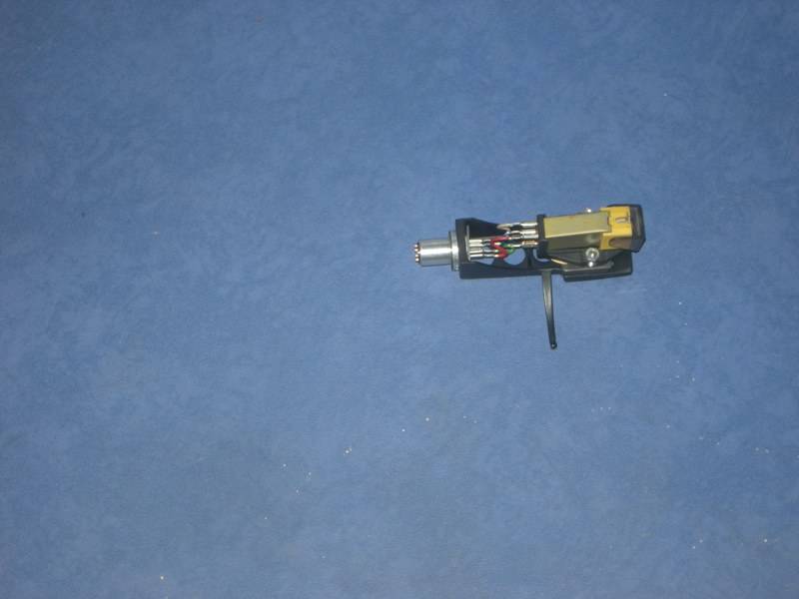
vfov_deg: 14.5
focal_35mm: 102
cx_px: 400
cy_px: 300
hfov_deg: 19.3
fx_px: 2354
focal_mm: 17
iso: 77
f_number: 5.6
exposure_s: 1/120
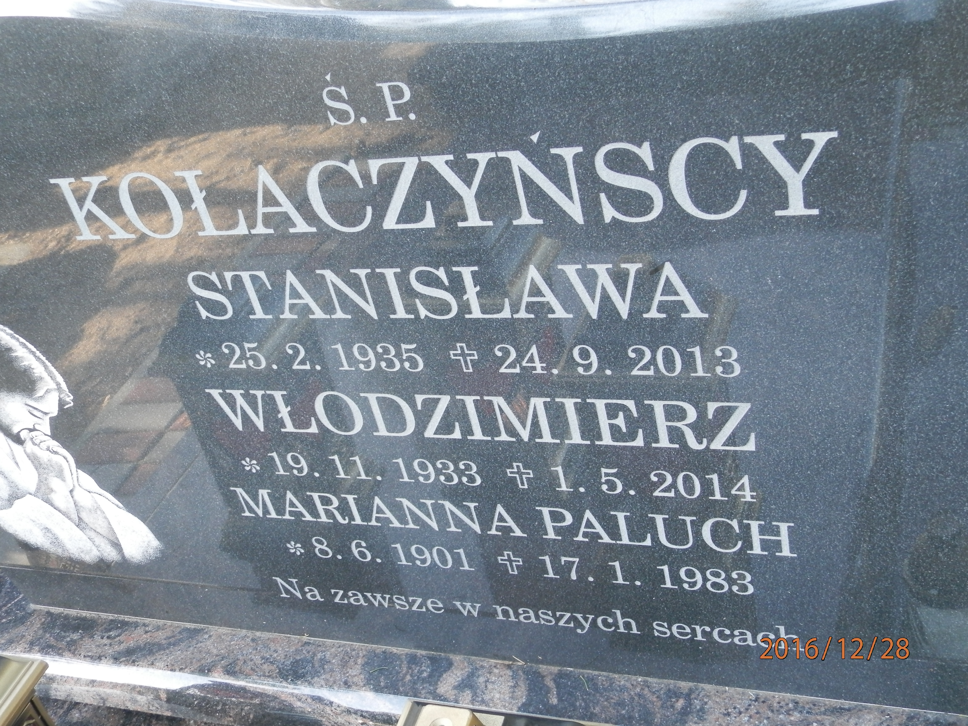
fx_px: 1119
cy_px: 363
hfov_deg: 46.8
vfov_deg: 36.0
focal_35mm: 40
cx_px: 484
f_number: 3.5
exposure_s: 1/20
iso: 200
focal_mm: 7.2
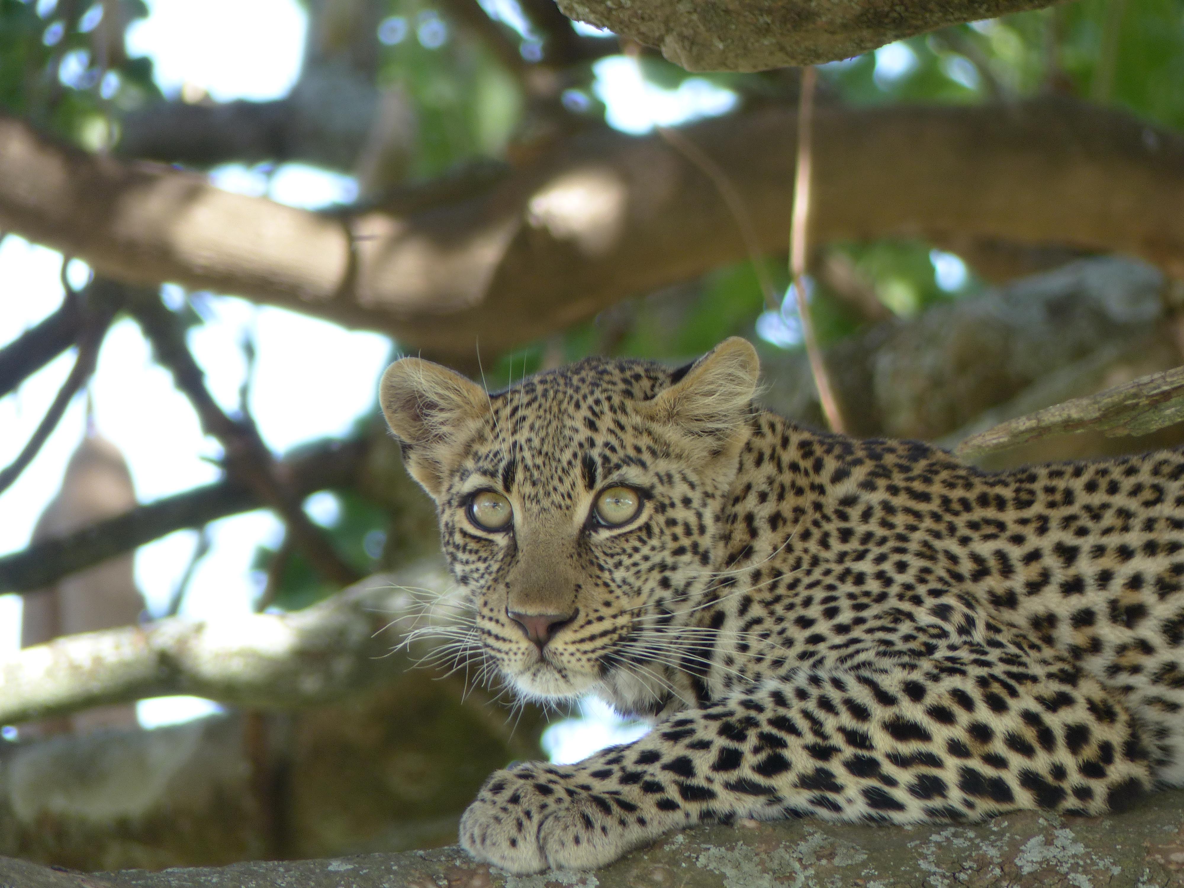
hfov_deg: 3.3
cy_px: 444
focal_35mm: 600
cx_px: 592
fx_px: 20522
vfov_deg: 2.5
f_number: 2.8
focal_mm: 108
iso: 100
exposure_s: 1/160
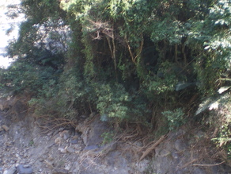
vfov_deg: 19.9
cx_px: 149
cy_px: 96
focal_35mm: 74
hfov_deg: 26.2
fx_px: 494
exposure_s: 1/80
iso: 50
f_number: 3.1
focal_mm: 6.3
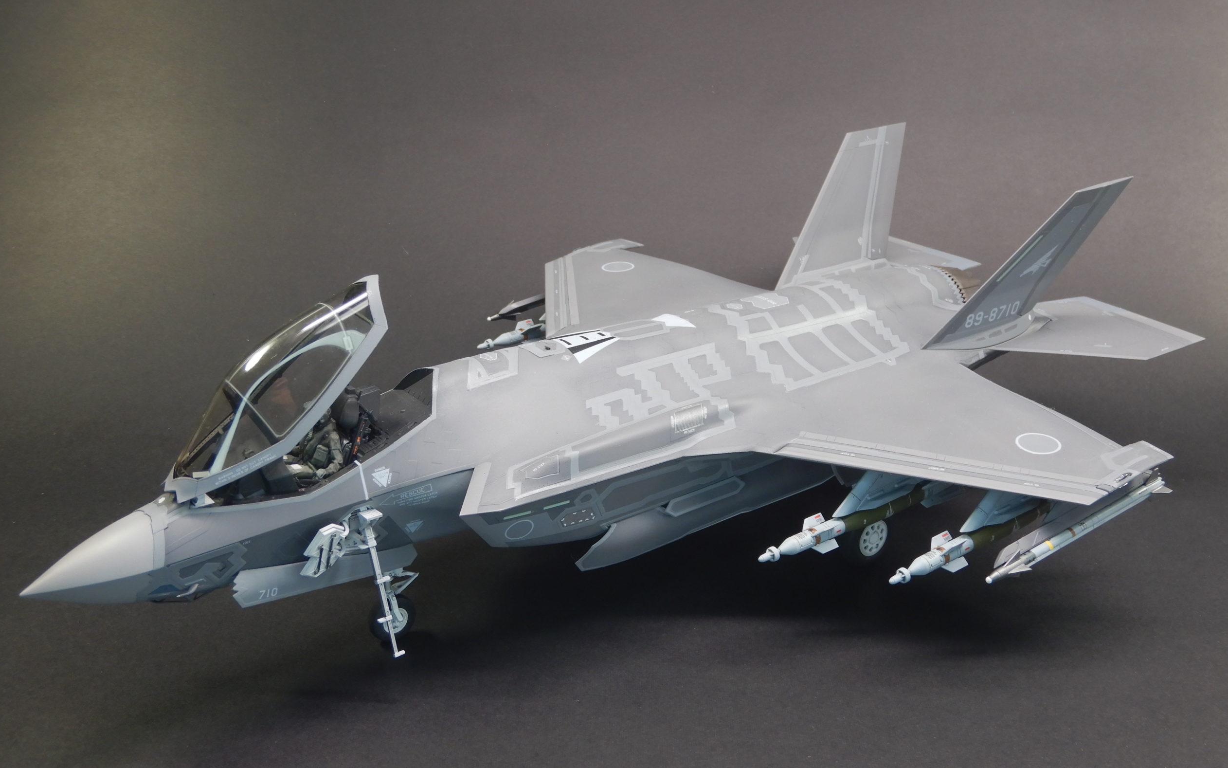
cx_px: 612
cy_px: 380
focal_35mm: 43
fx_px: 1439
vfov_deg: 29.9
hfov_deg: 46.2
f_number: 4.2
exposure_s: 1/30
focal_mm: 7.2
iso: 125
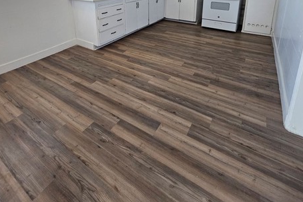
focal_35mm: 19
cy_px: 17
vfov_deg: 55.3
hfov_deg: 86.8
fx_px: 160
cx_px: 147
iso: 200
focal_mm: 2.2
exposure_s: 1/60
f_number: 2.2
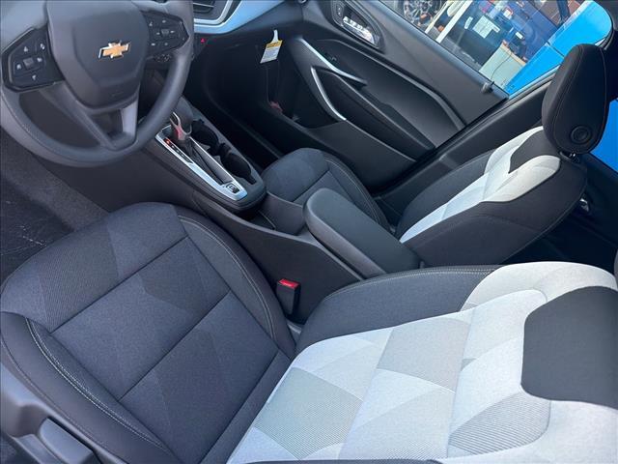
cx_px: 309
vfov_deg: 56.8
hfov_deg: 71.6
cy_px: 232
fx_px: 428
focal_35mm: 24
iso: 200
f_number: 1.78
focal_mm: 6.76
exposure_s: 1/114
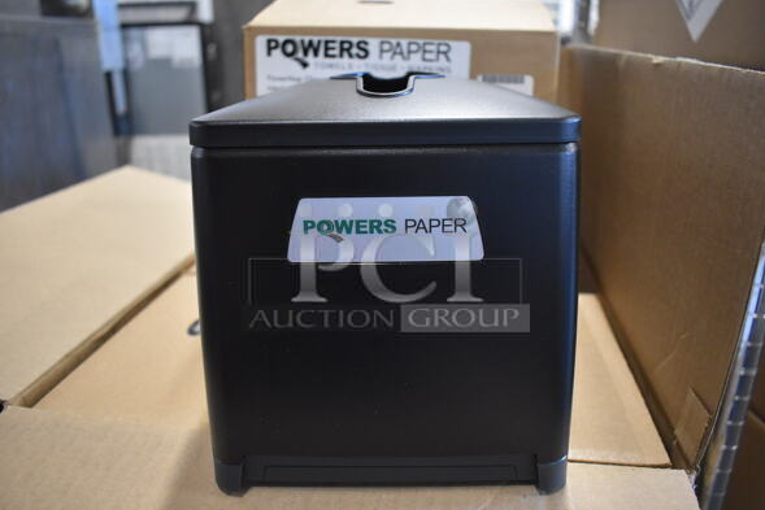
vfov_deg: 46.4
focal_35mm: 28
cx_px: 386
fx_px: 595
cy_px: 263
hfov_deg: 65.5
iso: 3200
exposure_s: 1/60
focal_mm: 18
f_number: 3.5
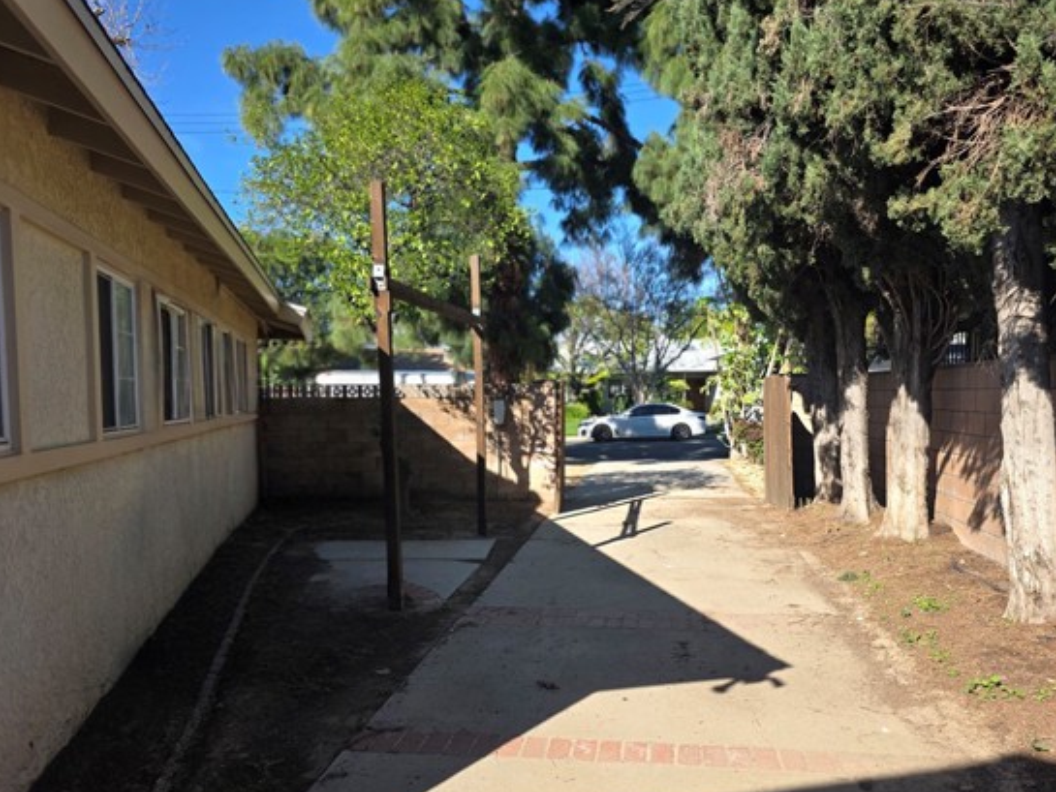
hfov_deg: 65.2
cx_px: 577
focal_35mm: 27
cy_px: 442
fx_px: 824
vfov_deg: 51.3
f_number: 1.7
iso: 80
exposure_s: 1/2500
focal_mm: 6.3
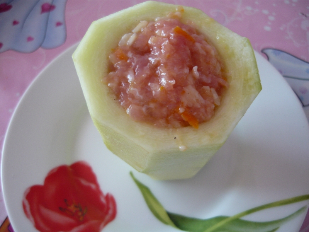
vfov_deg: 42.9
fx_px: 295
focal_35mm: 33
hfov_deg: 55.4
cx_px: 154
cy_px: 116
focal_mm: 5.5
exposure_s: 1/50
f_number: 2.8
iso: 100
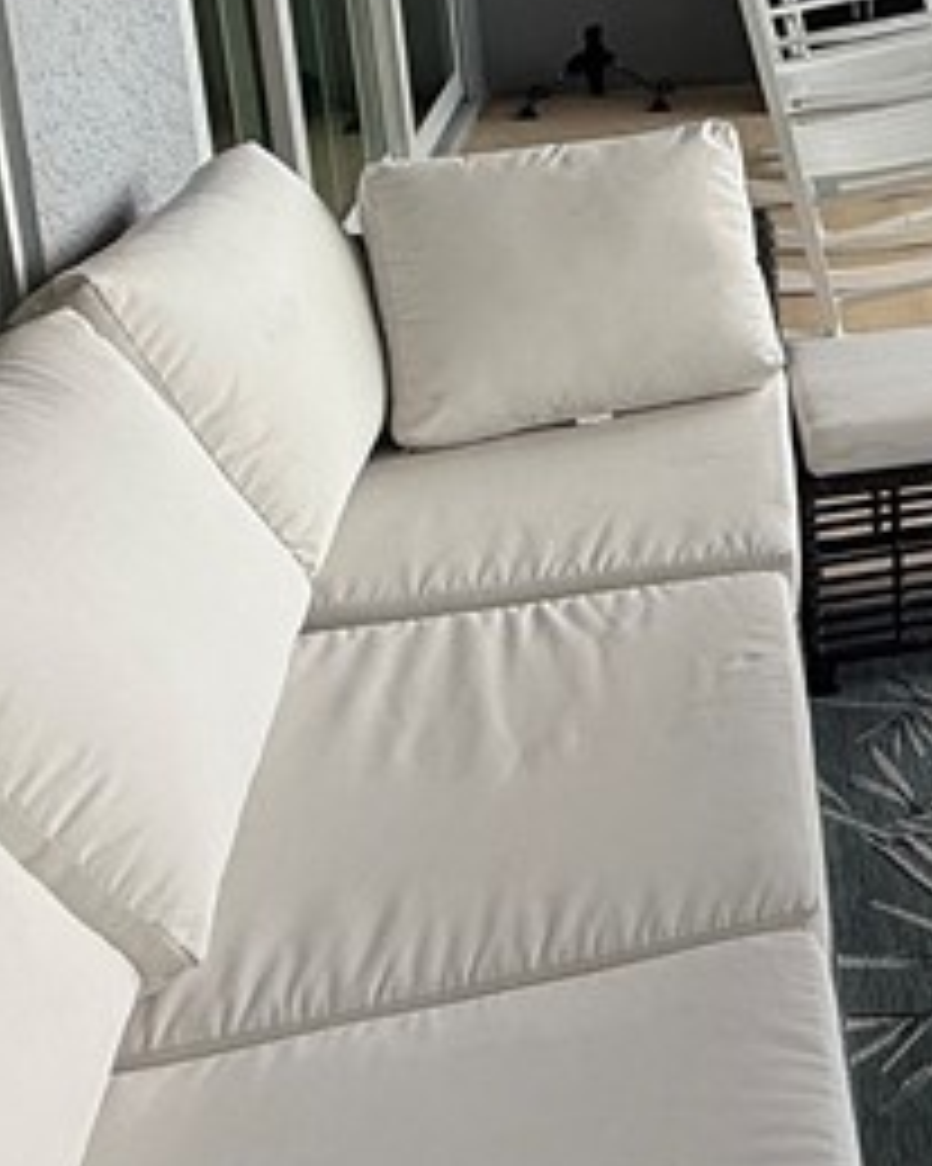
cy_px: 72
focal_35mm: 54
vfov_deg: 32.6
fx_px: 1863
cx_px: 1355
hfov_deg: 23.2
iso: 64
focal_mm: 2.22
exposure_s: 1/192
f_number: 2.2
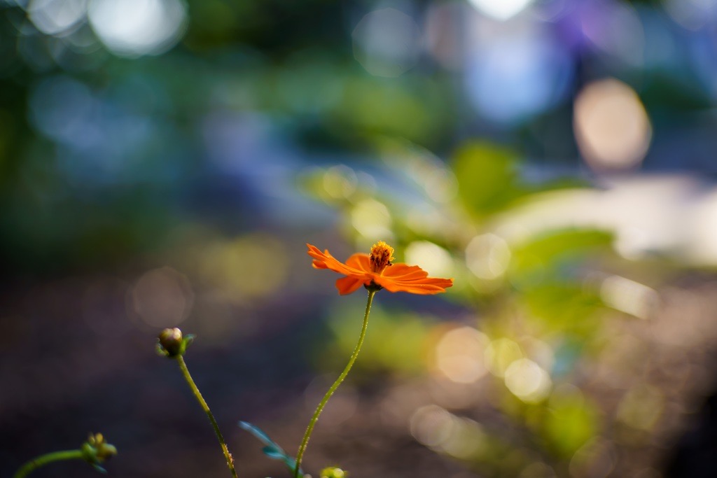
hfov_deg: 11.4
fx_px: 3585
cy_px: 239
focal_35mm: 180
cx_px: 358
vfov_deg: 7.6
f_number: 2
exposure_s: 1/200
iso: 125
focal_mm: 180
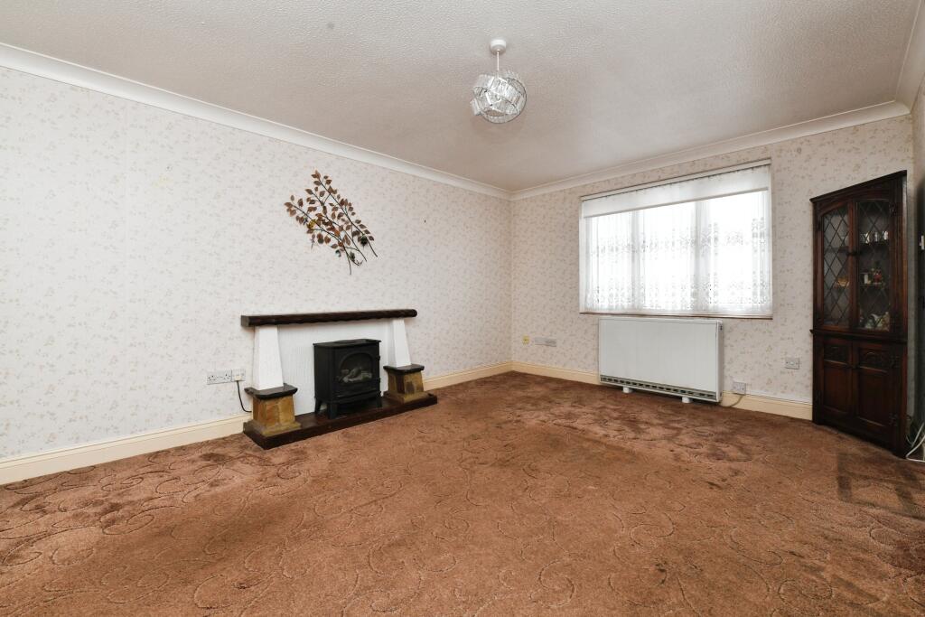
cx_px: 462
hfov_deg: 100.4
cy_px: 308
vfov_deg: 77.3
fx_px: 385
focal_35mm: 15
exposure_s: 1/60
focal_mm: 15
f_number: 10
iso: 800
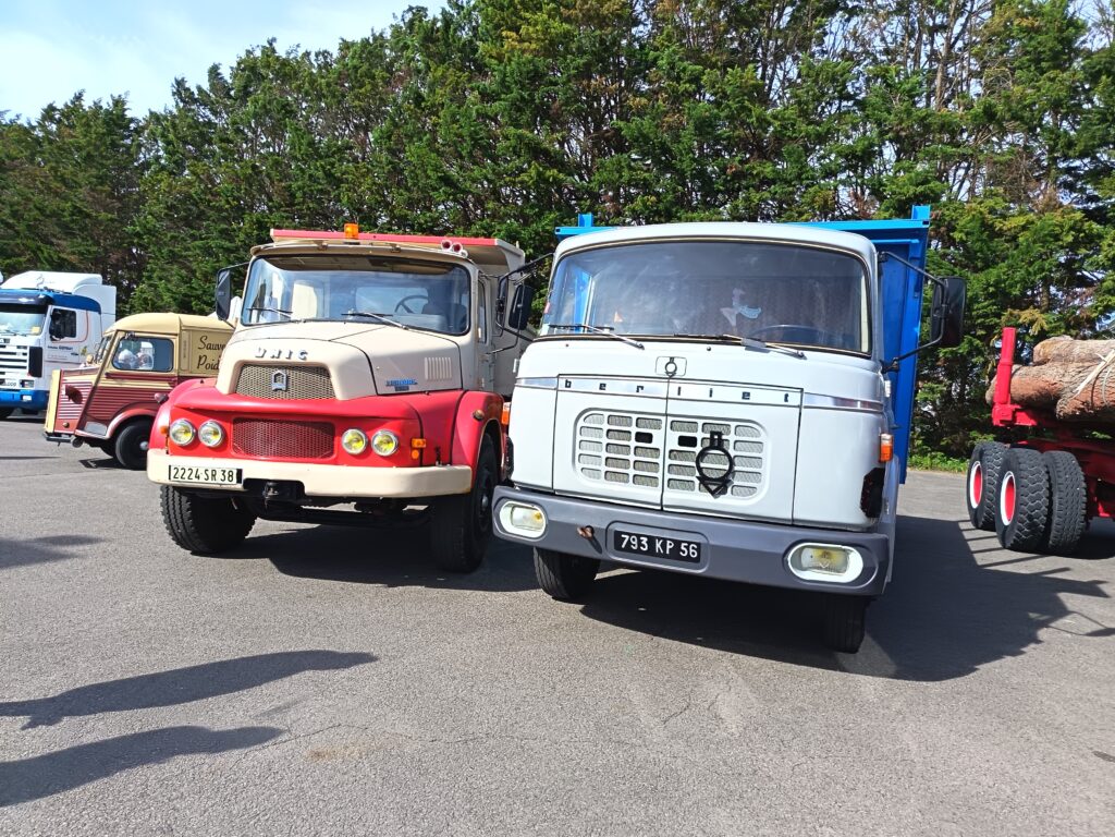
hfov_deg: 71.6
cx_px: 558
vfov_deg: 56.8
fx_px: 773
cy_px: 418
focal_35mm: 24
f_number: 1.75
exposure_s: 1/321
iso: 100
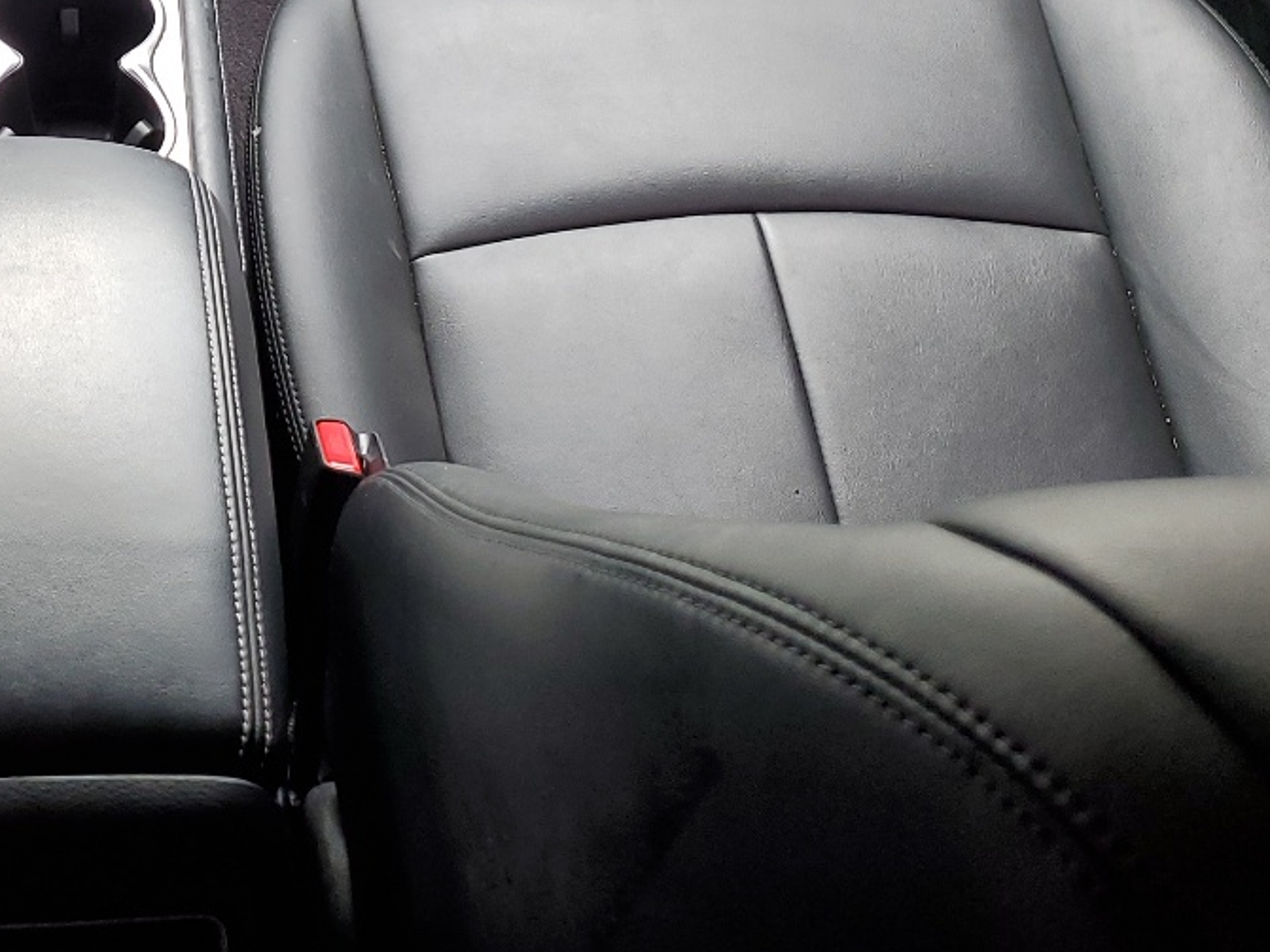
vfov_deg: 22.7
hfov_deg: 29.2
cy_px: -4
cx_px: 6
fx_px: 2274
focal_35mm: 62
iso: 58
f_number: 1.5
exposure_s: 1/120
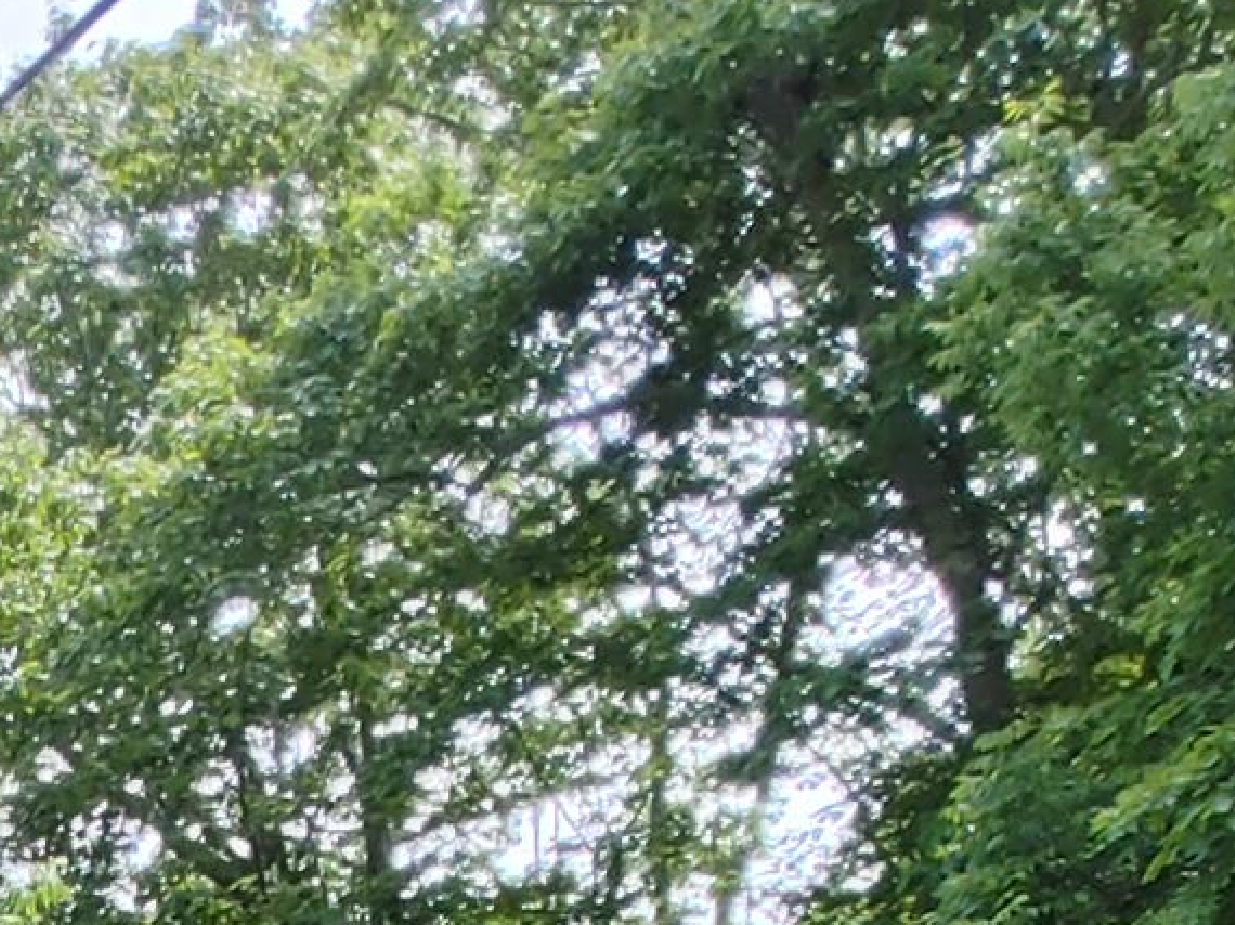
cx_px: -873
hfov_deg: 19.6
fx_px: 2817
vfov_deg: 13.3
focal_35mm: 79
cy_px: 2270
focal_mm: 1.78
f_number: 1.9
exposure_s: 1/173
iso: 50
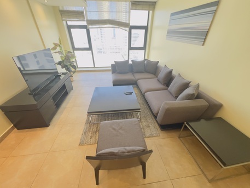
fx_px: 94
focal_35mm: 13
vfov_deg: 89.9
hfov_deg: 106.2
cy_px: 94
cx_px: 125
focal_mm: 1.57
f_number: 1.8
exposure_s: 1/99
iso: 125
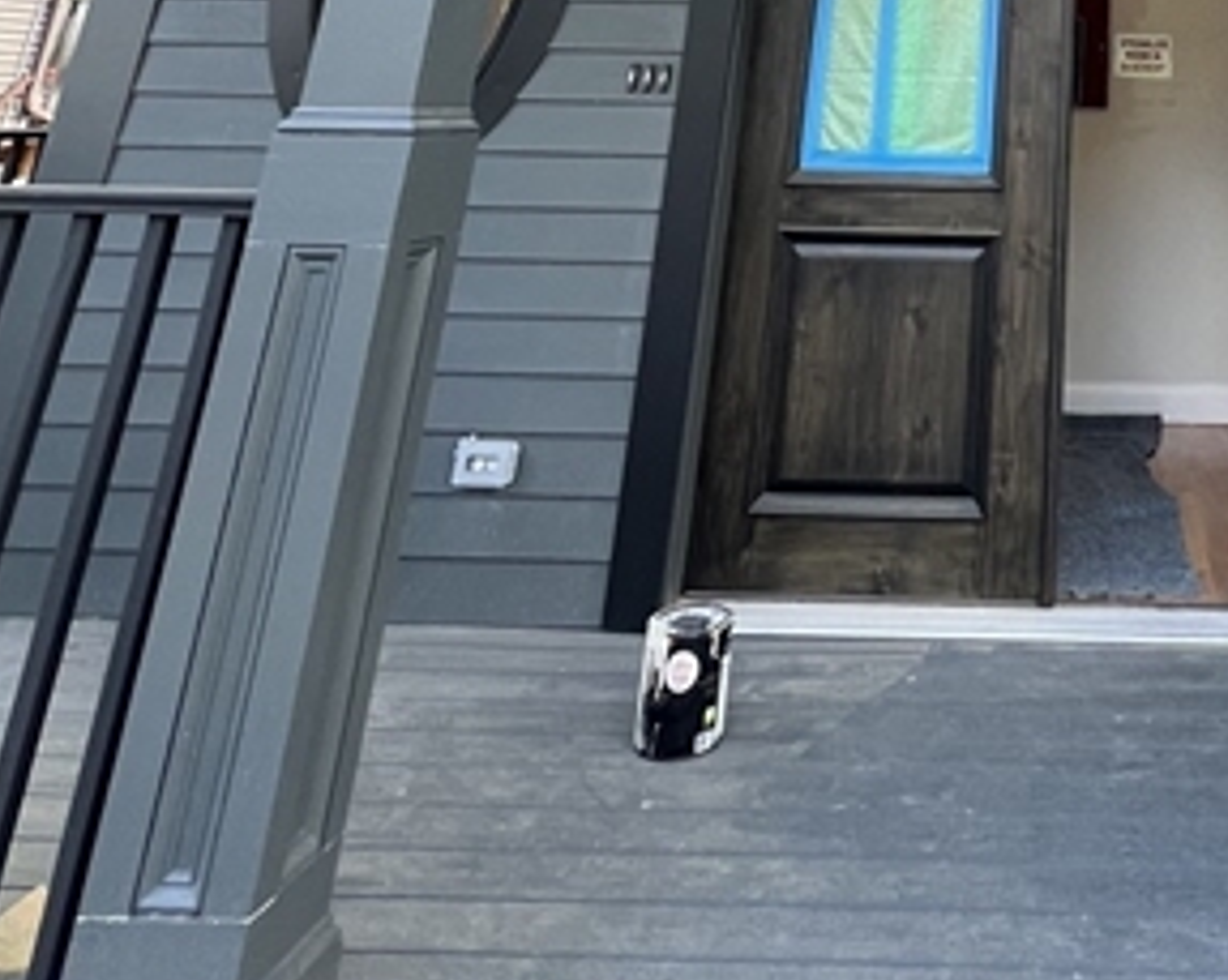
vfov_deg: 29.0
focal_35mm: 34
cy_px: -458
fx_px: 1234
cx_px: 1130
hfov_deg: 47.0
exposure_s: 1/99
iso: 80
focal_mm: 1.57
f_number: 1.8
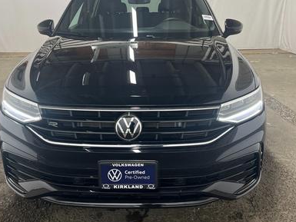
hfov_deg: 53.9
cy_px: 95
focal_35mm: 34
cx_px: 148
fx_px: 291
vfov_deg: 41.7
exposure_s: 1/122
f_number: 1.6
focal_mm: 5.1
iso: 100
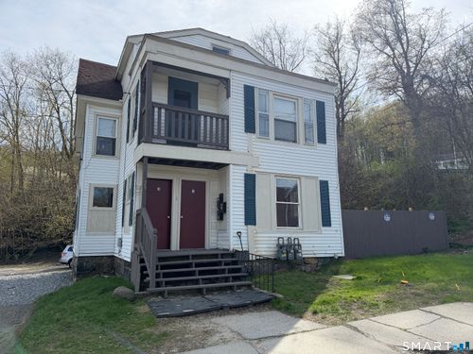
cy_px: 177
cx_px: 236
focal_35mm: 24
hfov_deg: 71.6
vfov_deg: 56.8
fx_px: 328
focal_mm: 6.76
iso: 125
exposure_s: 1/4673
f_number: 1.78
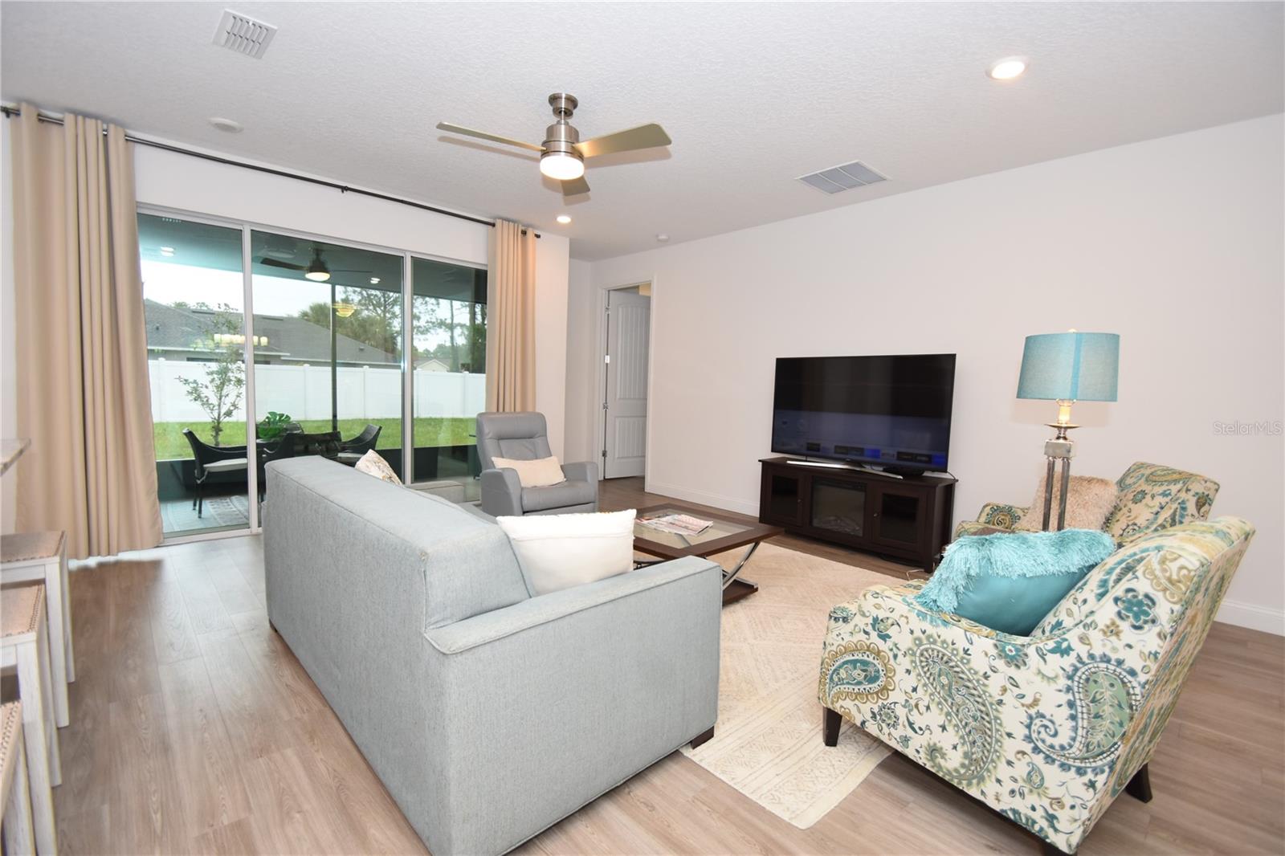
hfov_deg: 100.4
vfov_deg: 77.3
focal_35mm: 15
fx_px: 535
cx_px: 642
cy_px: 428
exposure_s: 1/60
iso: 360
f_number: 4
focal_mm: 10
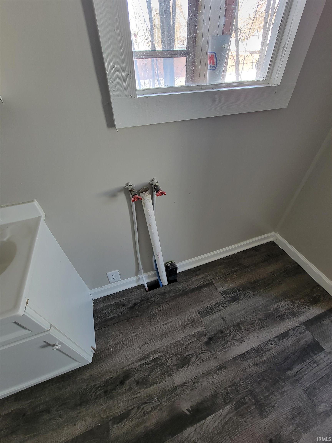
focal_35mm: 13
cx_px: 166
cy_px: 222
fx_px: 166
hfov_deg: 89.9
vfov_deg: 106.2
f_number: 2.2
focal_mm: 2.2
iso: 160
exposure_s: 1/60
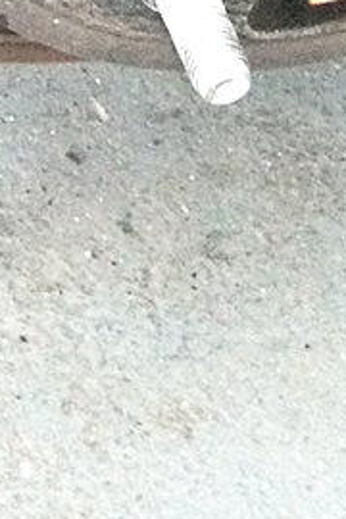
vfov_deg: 7.7
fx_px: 3316
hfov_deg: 5.6
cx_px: -644
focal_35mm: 230
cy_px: -1060
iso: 250
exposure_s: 1/20
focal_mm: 4.28
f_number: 2.4
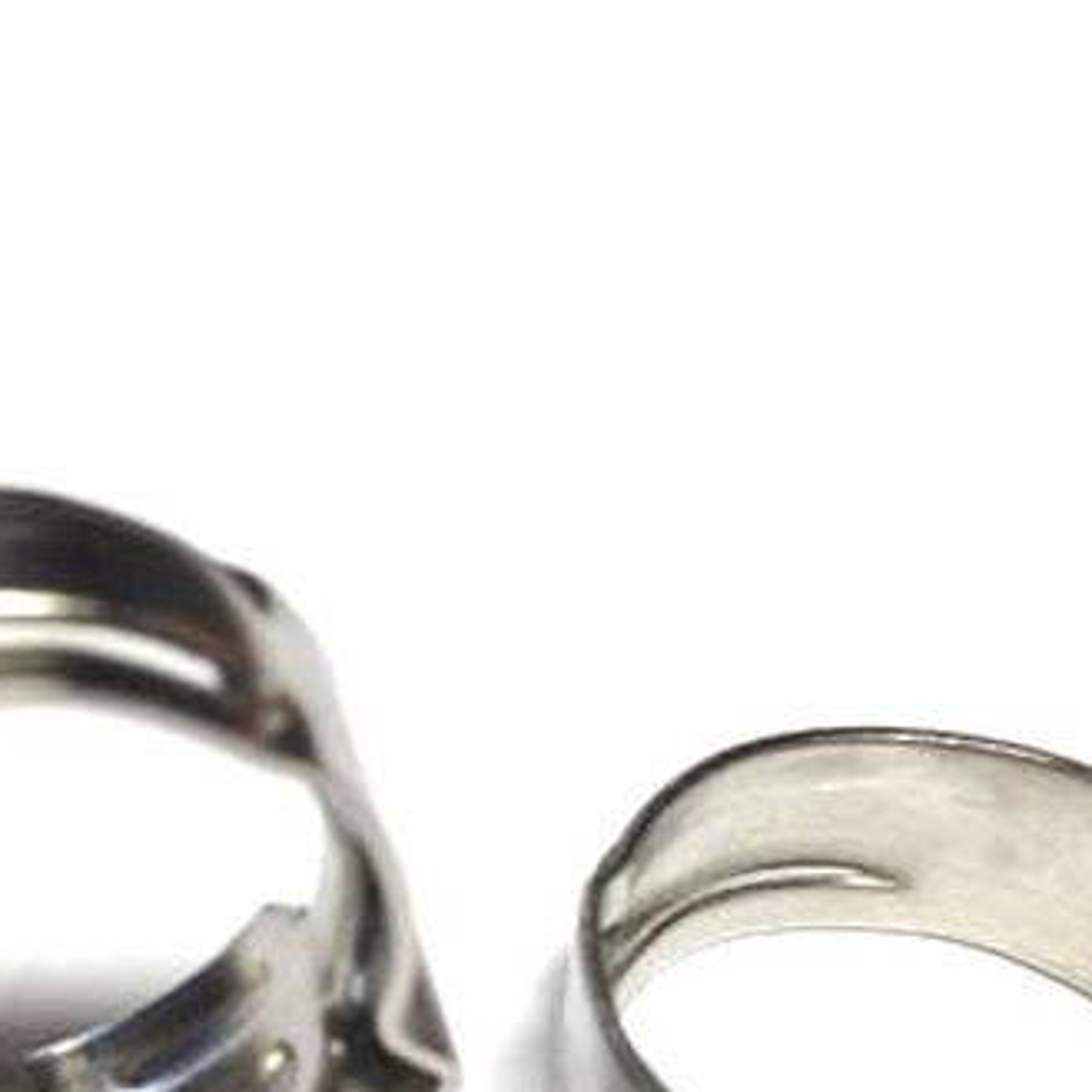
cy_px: 956
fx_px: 2534
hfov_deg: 24.2
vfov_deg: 23.7
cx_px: 332
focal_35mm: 71
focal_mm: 4.13
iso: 50
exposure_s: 1/20
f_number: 2.4
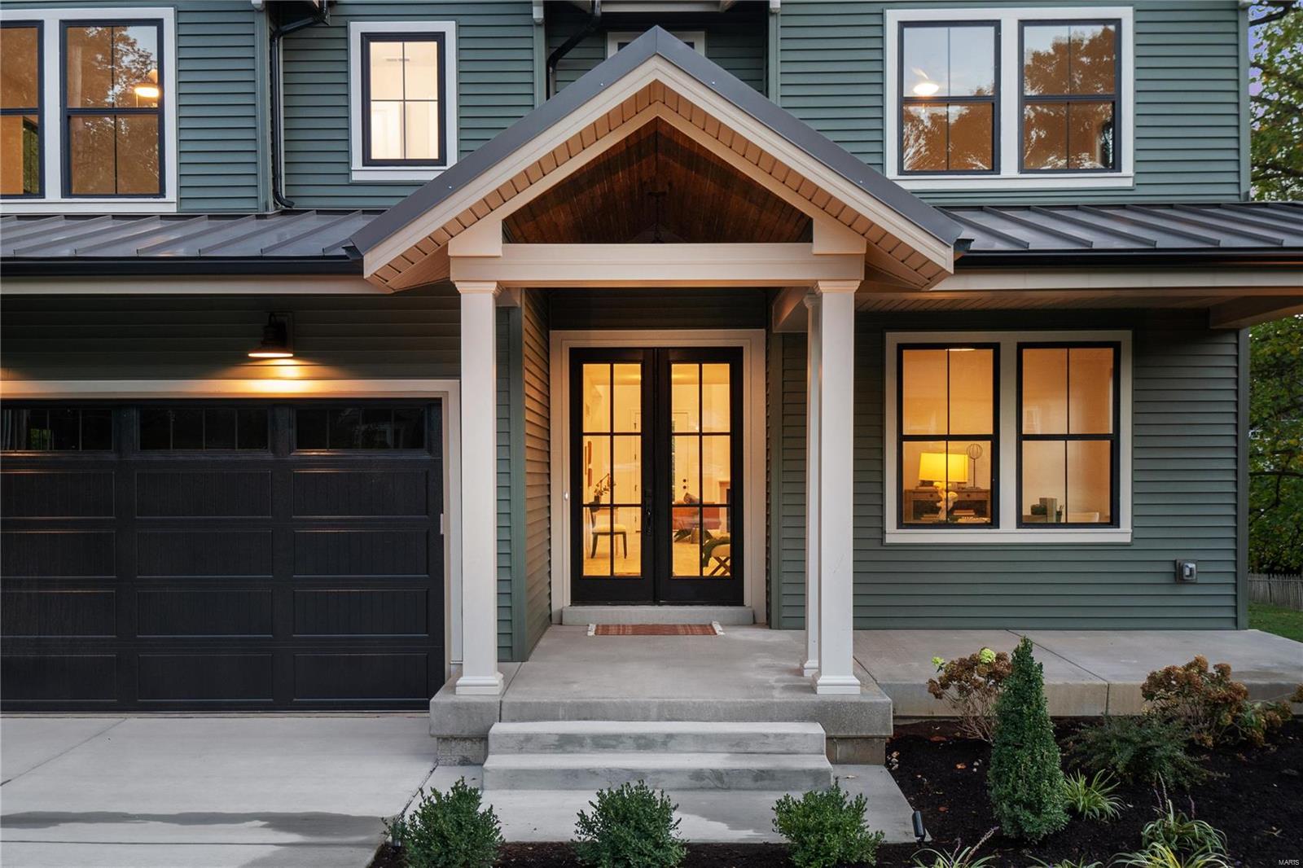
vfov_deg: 36.9
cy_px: 434
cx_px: 652
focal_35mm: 36
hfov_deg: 53.1
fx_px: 1303
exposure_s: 1/4
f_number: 8
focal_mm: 18
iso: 400
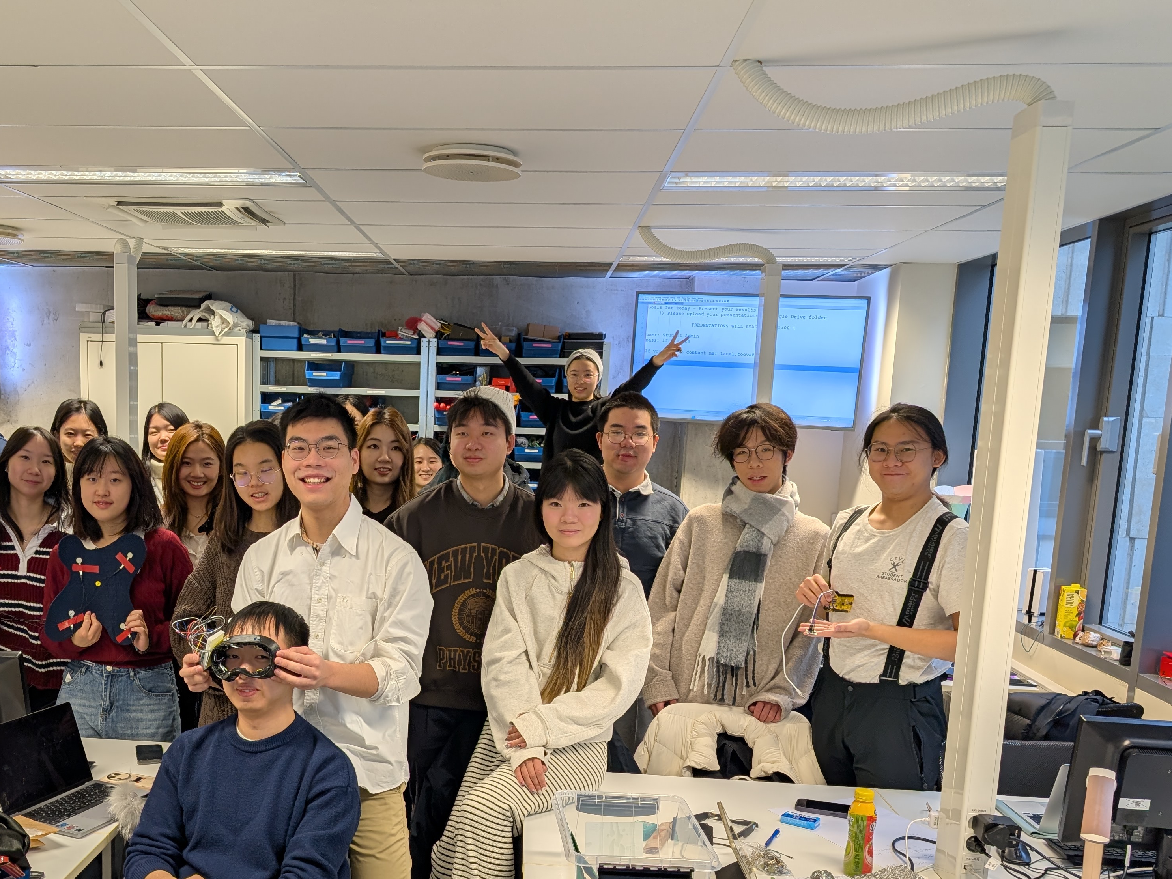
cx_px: 409
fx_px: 1117
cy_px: 586
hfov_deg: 54.4
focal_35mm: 33
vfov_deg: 42.4
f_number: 1.68
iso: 21
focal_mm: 6.9
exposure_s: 1/192
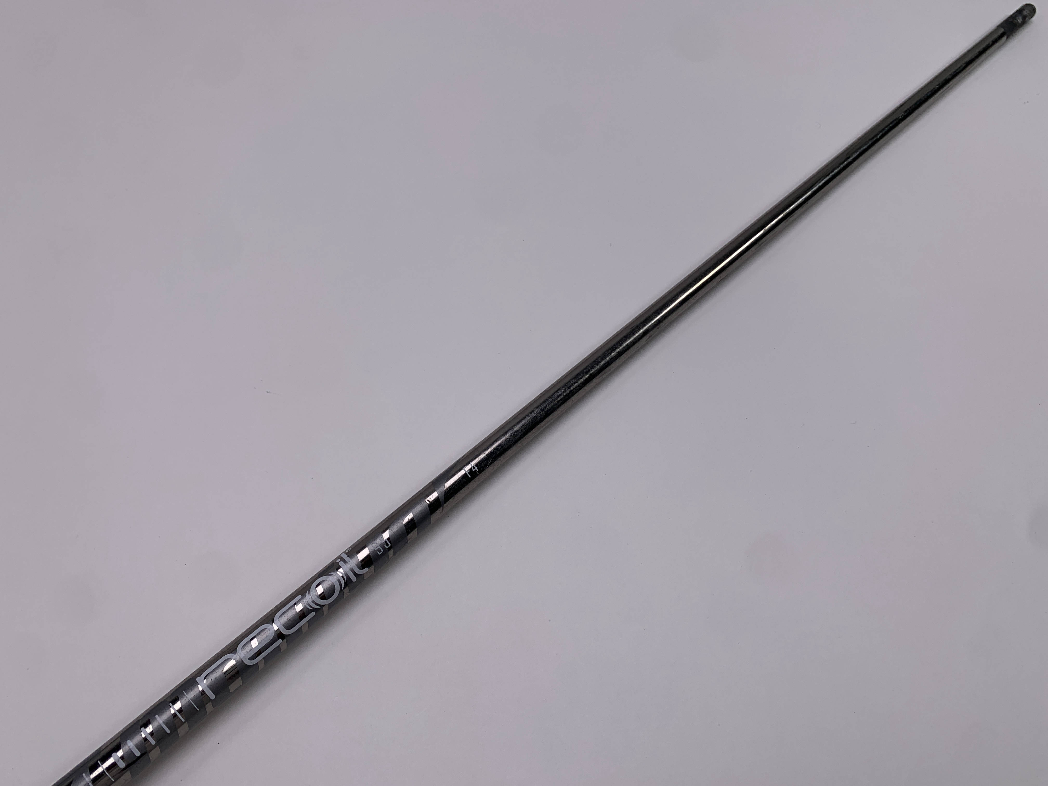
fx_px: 787
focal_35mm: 26
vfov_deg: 53.1
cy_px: 393
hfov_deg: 67.3
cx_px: 524
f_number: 1.8
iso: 25
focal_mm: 4.25
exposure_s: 1/537
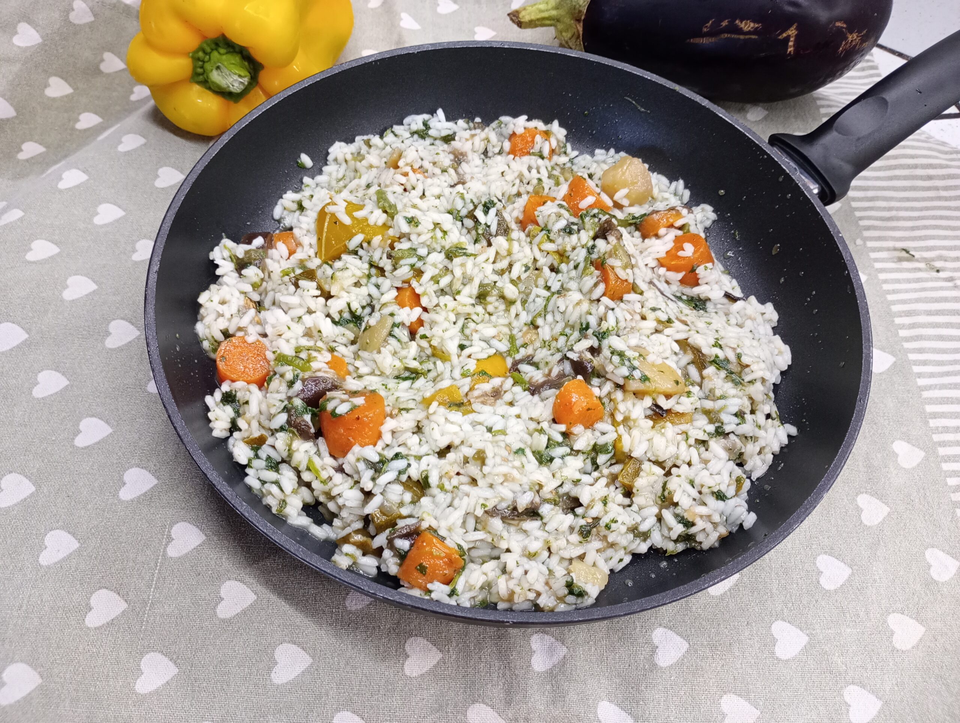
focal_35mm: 28
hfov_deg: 63.4
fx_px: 778
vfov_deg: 49.9
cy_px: 362
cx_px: 480
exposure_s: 1/30
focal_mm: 4.27
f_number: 1.8
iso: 643
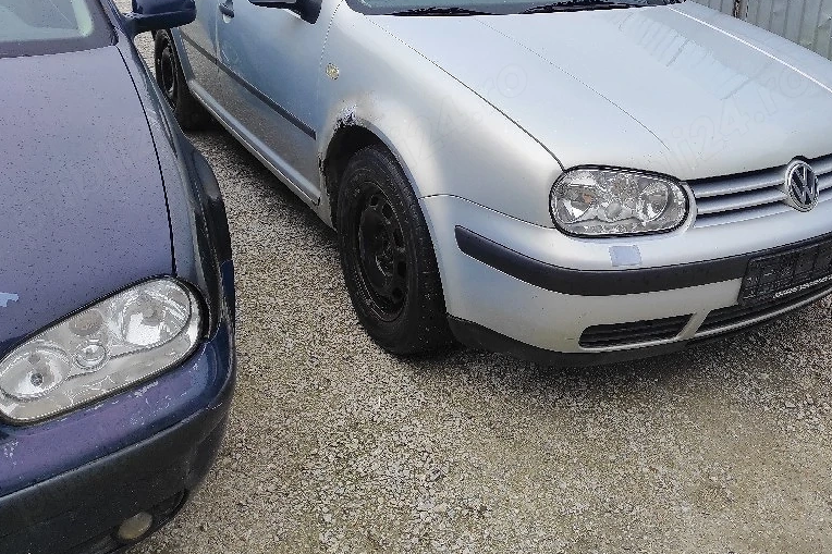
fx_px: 786
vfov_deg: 38.1
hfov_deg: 55.5
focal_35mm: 34
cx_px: 482
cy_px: 158
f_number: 1.89
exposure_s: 1/1250
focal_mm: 5.43
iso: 100
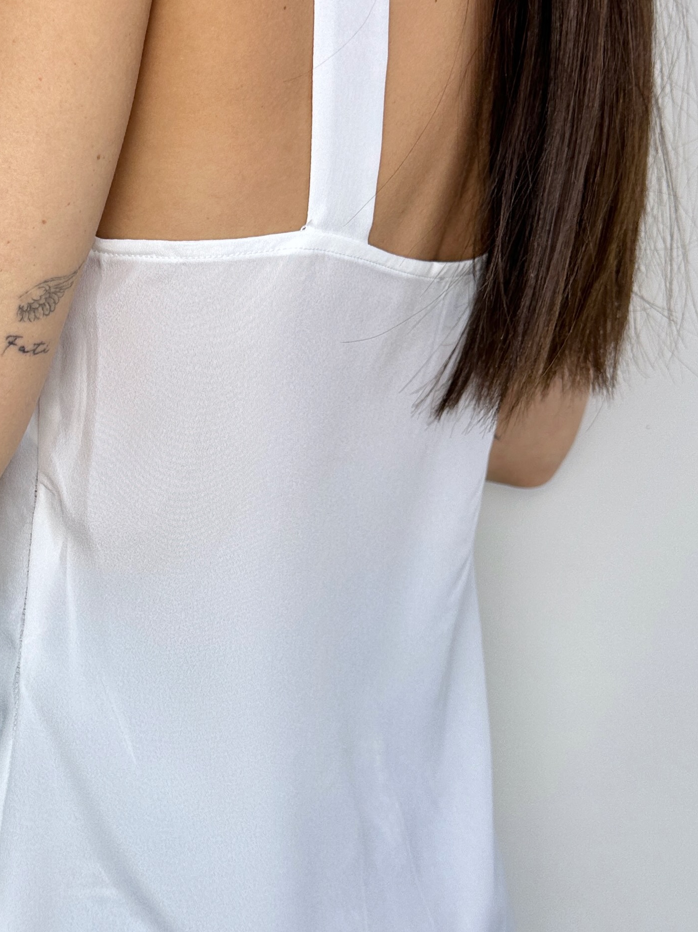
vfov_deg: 41.2
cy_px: 445
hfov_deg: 31.1
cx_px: 196
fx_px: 1237
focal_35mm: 46
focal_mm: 6.86
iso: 80
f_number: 1.78
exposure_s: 1/333
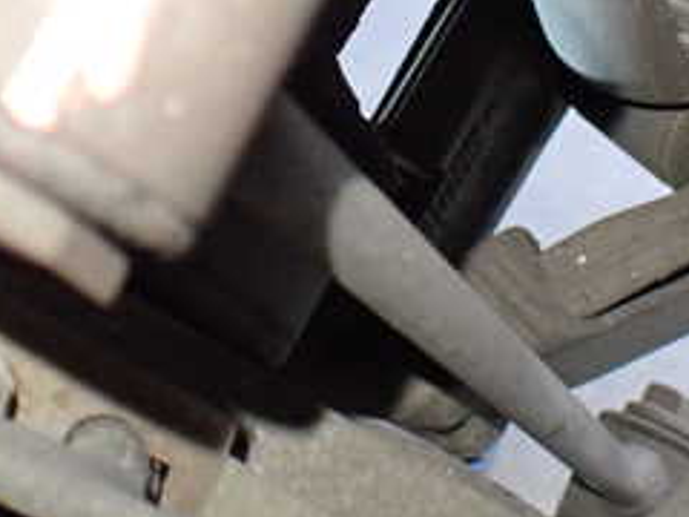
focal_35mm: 75
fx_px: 1493
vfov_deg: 19.2
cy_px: 20
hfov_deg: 25.9
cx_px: 413
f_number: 2.3
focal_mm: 5.4
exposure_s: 1/40
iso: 800
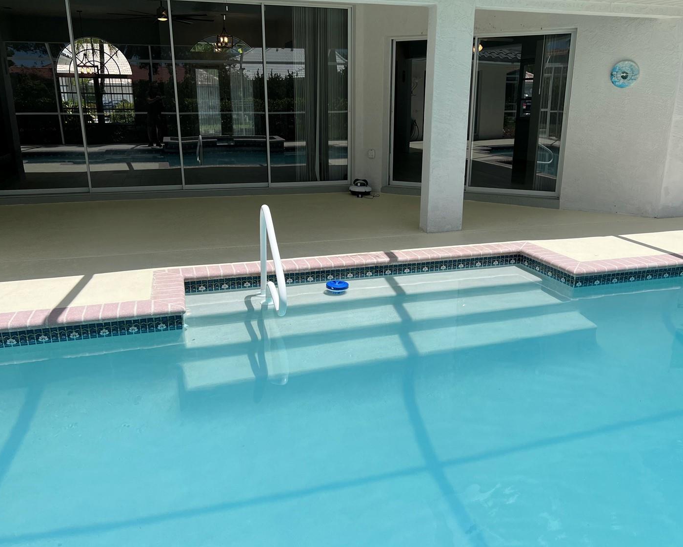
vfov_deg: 50.0
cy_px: 261
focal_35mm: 29
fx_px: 586
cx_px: 356
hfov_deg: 60.4
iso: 50
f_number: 1.5
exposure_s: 1/3831
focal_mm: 5.7
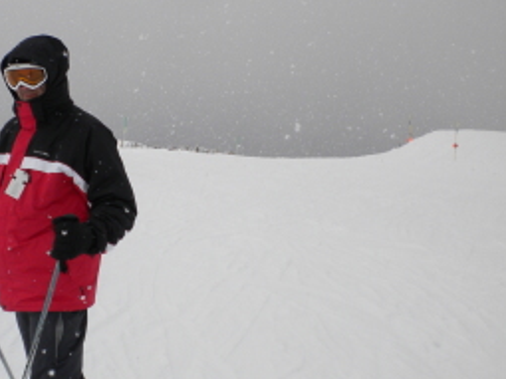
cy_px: 157
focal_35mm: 66
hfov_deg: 29.2
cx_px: 171
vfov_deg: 22.2
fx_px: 964
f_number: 4.6
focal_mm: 6.3
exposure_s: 1/754
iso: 80
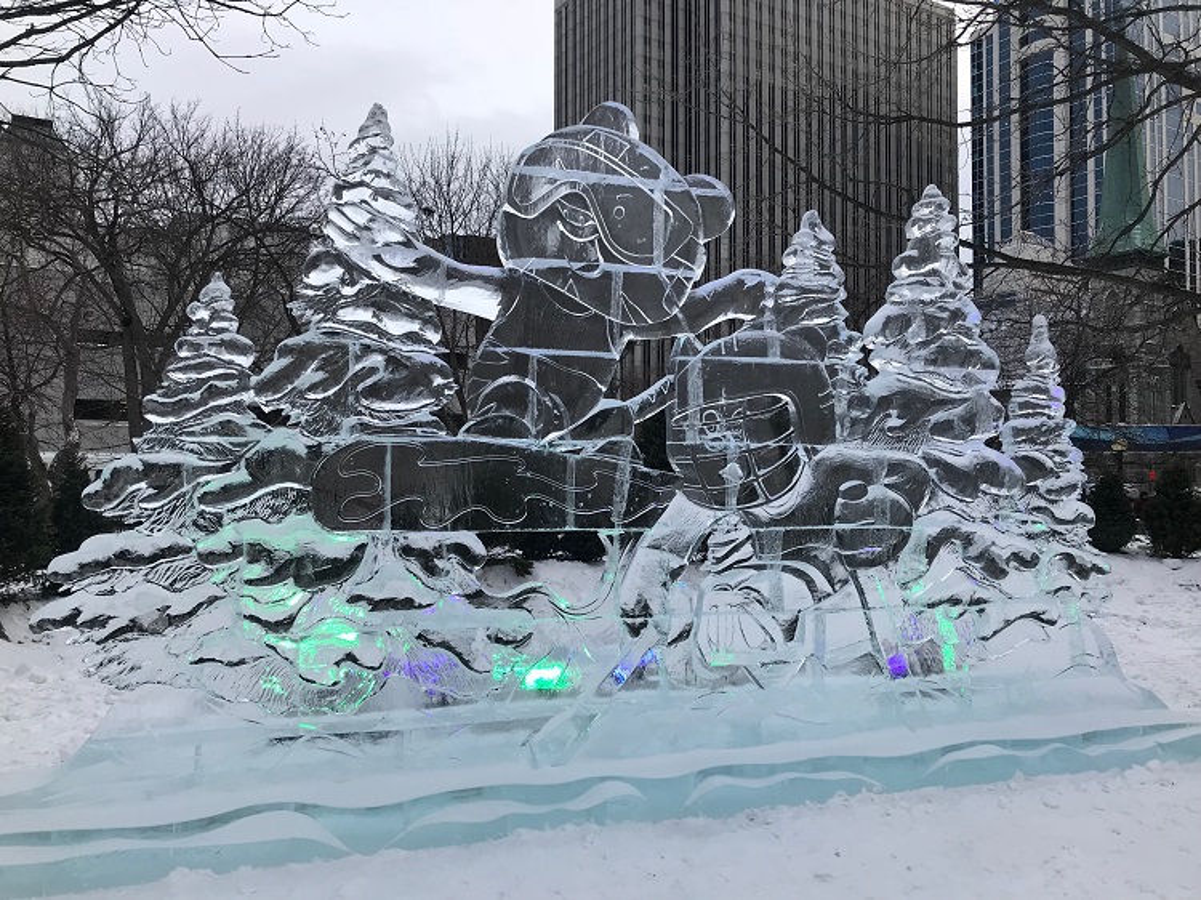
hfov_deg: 63.5
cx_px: 600
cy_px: 450
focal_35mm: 28
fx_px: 971
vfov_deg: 49.7
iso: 20
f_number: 1.8
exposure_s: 1/307
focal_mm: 3.99
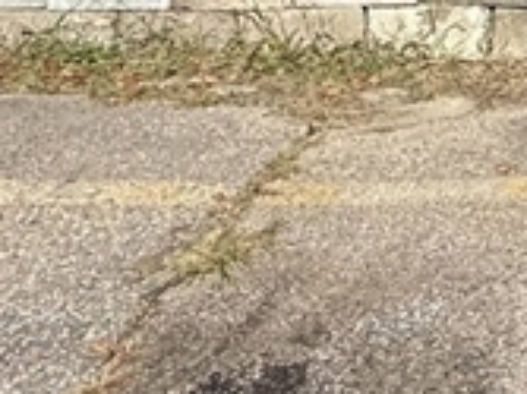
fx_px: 1308
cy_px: -400
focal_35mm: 86
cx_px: 956
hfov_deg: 18.0
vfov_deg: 14.3
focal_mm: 2.22
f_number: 2.2
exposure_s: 1/2611
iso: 50
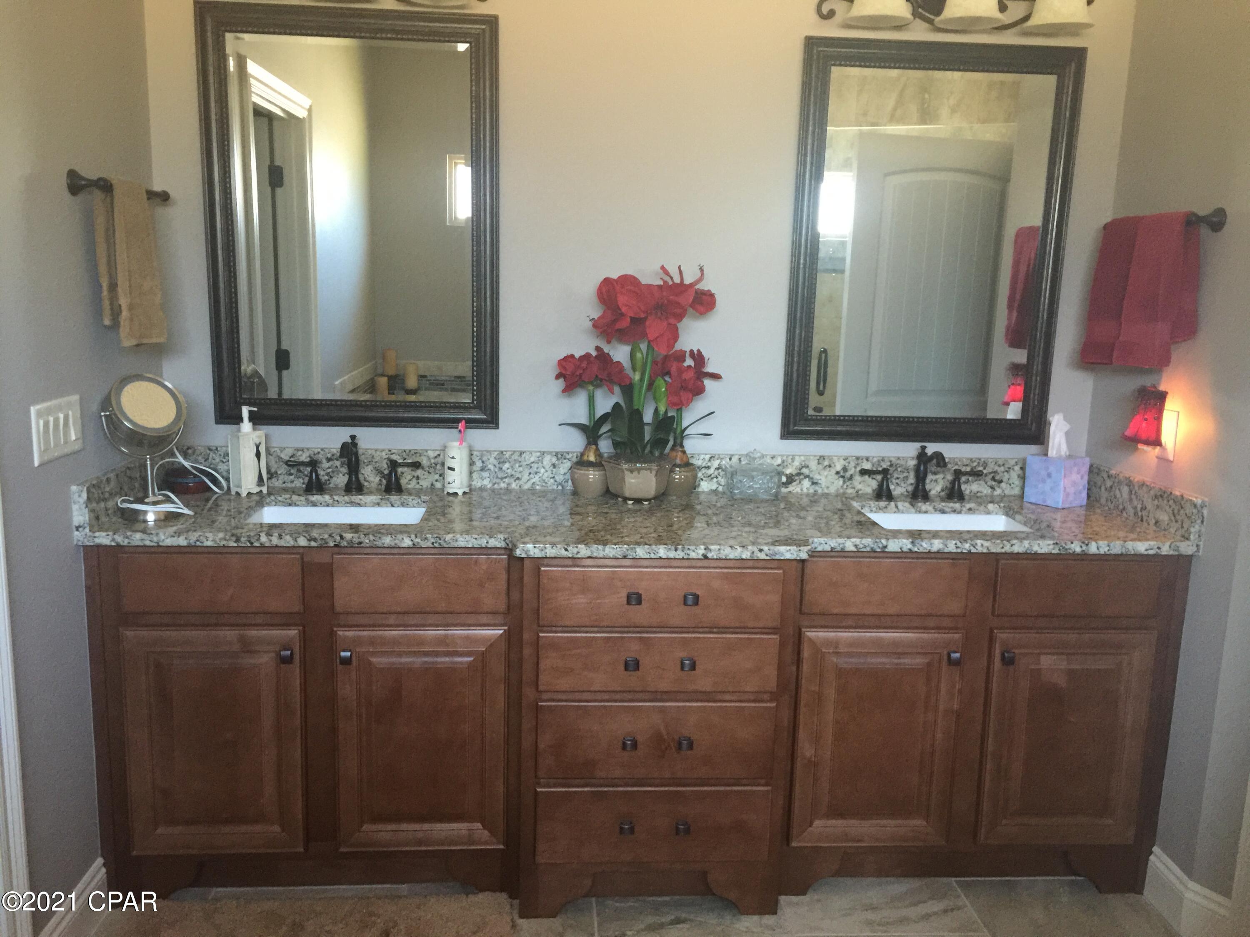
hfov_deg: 61.7
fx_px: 1047
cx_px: 625
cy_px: 468
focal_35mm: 29
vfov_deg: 48.2
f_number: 2.2
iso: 125
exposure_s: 1/15
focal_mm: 4.15
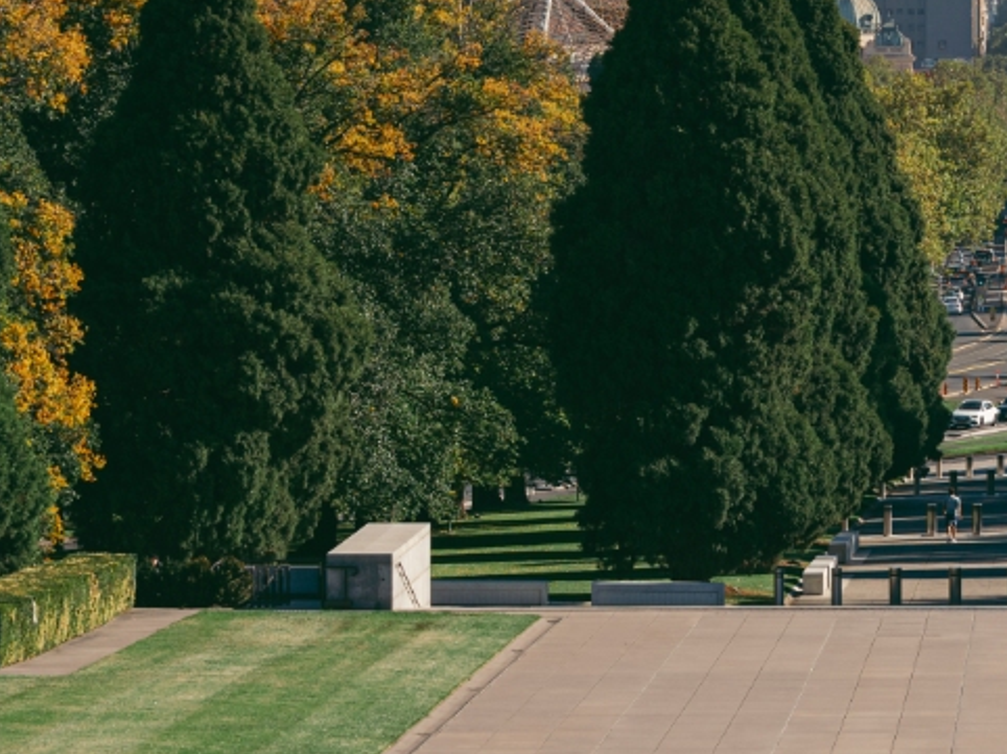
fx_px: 7880
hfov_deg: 7.3
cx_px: 1017
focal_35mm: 271
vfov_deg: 5.5
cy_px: -72
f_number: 8
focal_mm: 110
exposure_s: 1/400
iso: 200
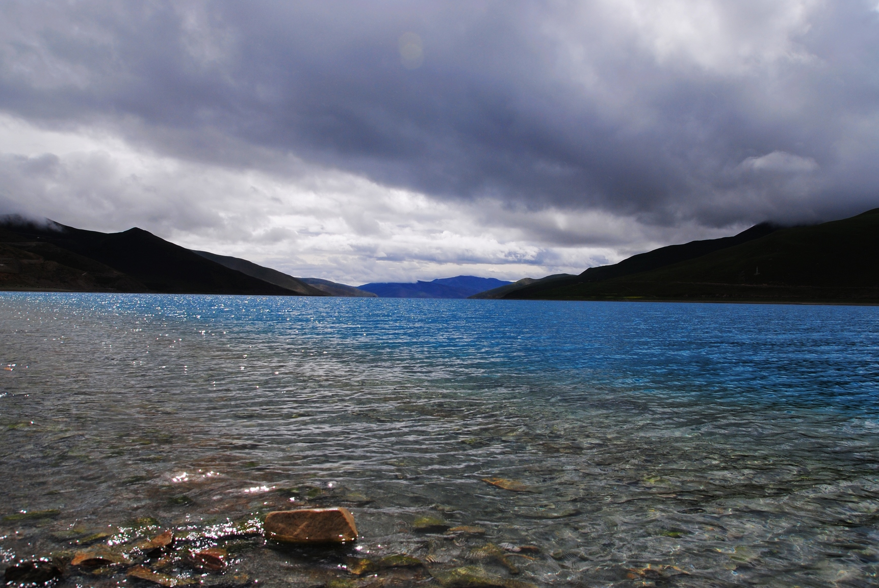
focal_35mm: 27
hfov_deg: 68.3
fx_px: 648
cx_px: 432
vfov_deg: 48.8
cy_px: 299
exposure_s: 1/500
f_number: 7.1
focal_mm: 17
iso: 100
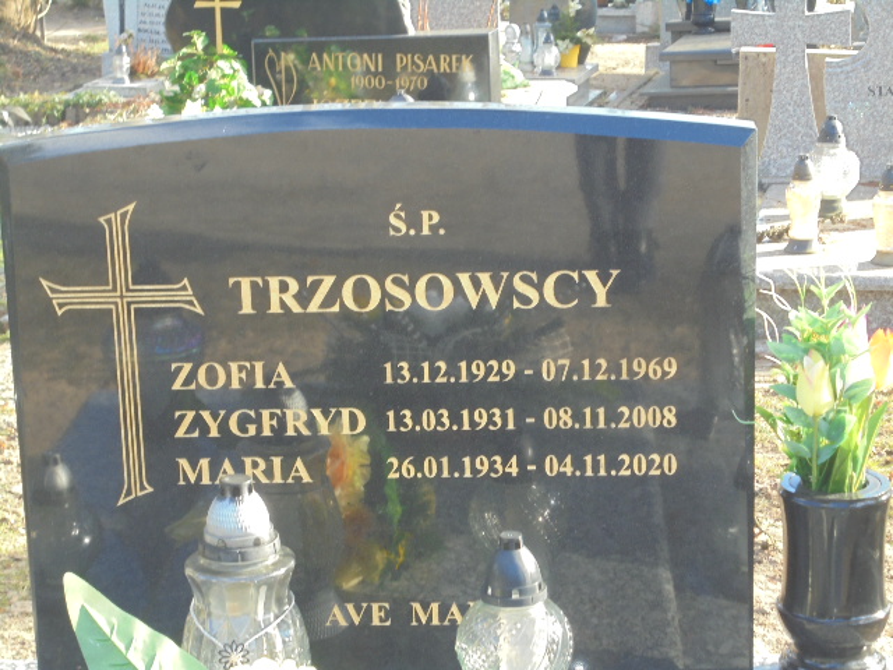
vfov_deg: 17.8
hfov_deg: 23.6
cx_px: 446
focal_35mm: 83
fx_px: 2141
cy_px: 335
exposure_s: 1/30
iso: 160
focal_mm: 14.9
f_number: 6.7
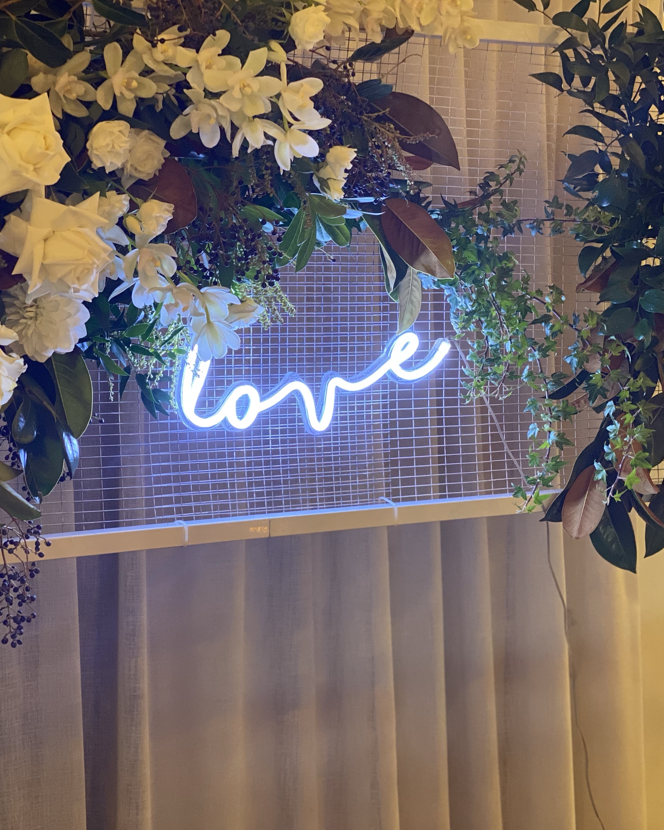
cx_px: 276
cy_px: 414
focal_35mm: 68
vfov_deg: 27.9
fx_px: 1670
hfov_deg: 22.5
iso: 125
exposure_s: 1/50
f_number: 2
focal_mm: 6
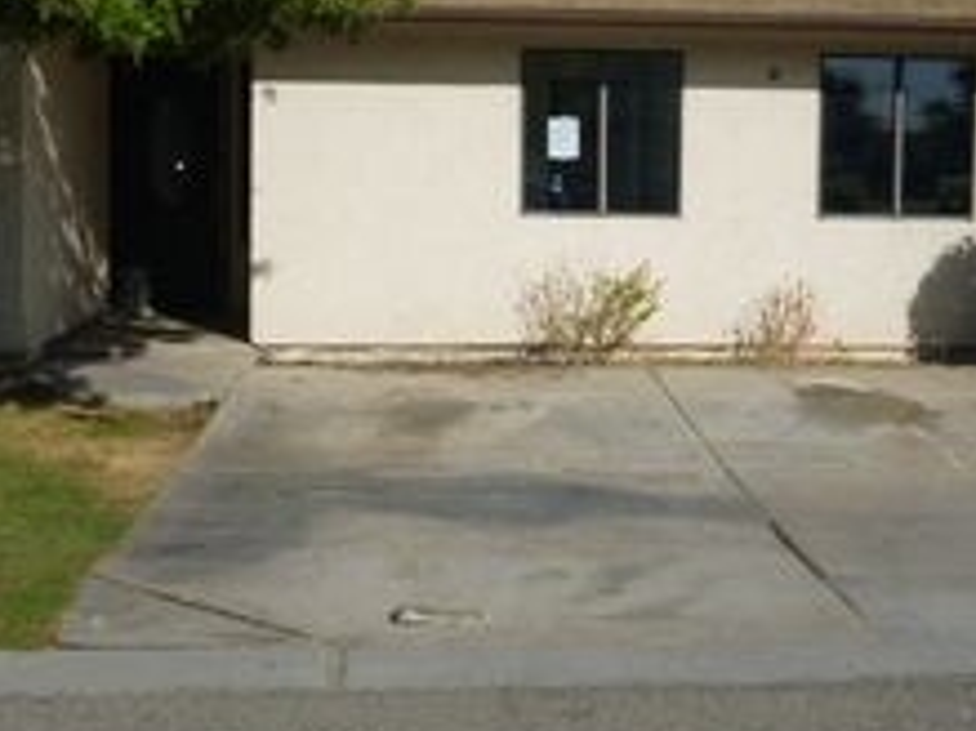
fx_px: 1606
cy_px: 232
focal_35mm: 57
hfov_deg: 33.8
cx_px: 548
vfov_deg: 25.5
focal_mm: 6.4
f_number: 10
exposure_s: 1/200
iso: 100
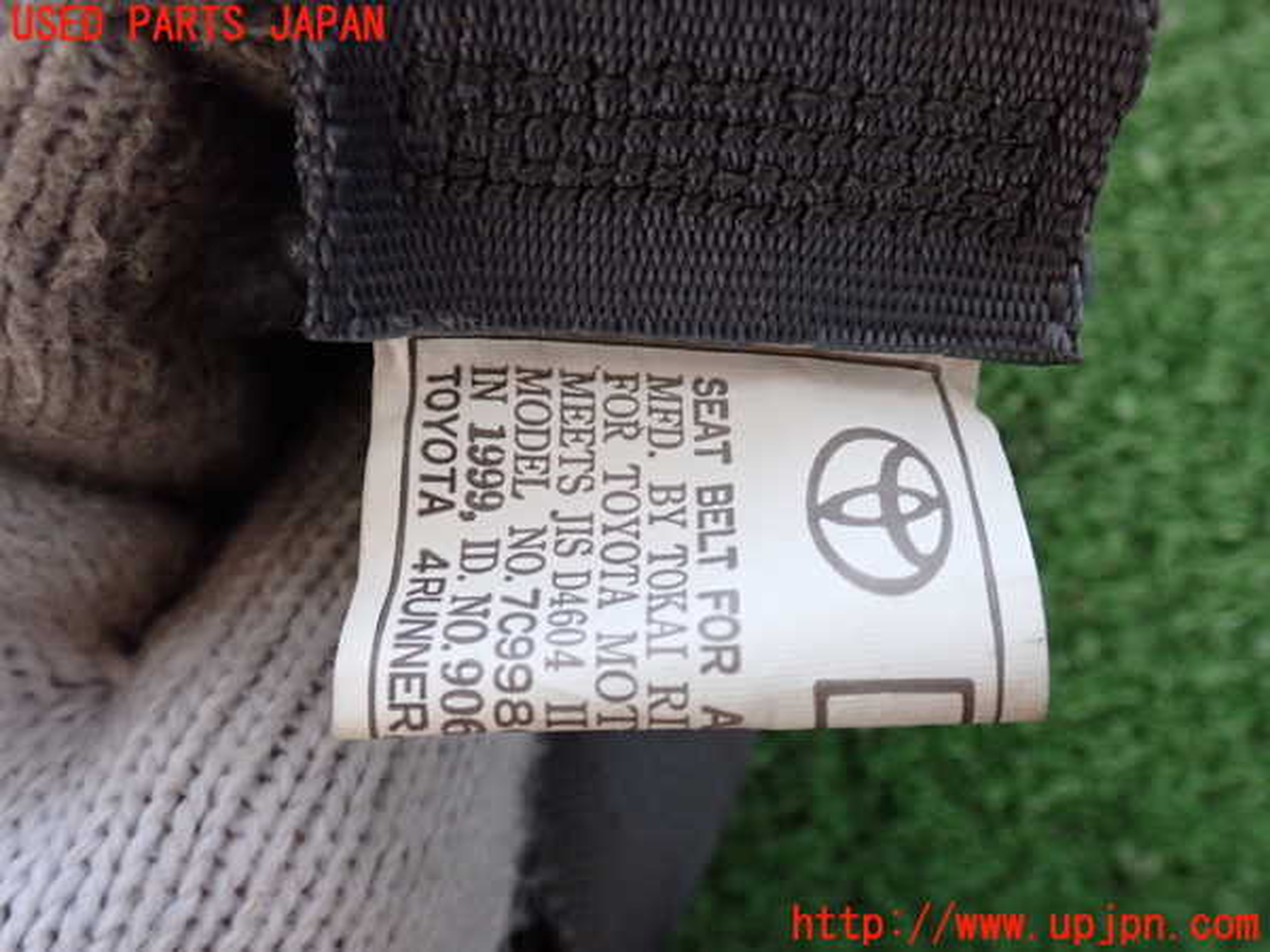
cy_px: 476
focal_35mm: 36
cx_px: 635
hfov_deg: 51.4
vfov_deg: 39.7
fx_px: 1321
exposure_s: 1/40
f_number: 2.5
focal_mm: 6.37
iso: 640
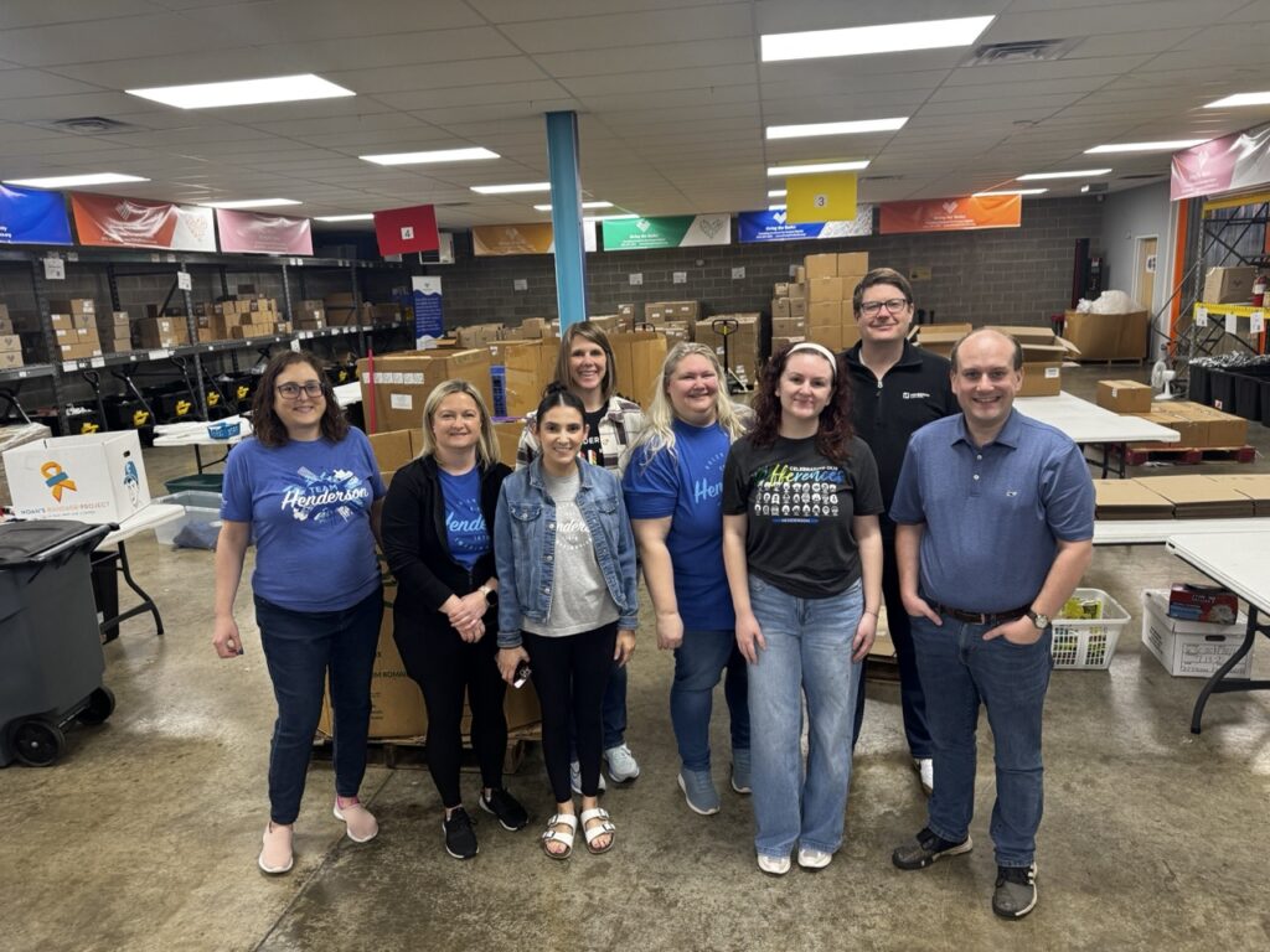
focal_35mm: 24
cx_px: 635
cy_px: 476
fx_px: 881
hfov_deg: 71.6
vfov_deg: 56.8
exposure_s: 1/60
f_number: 1.78
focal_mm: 6.76
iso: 200
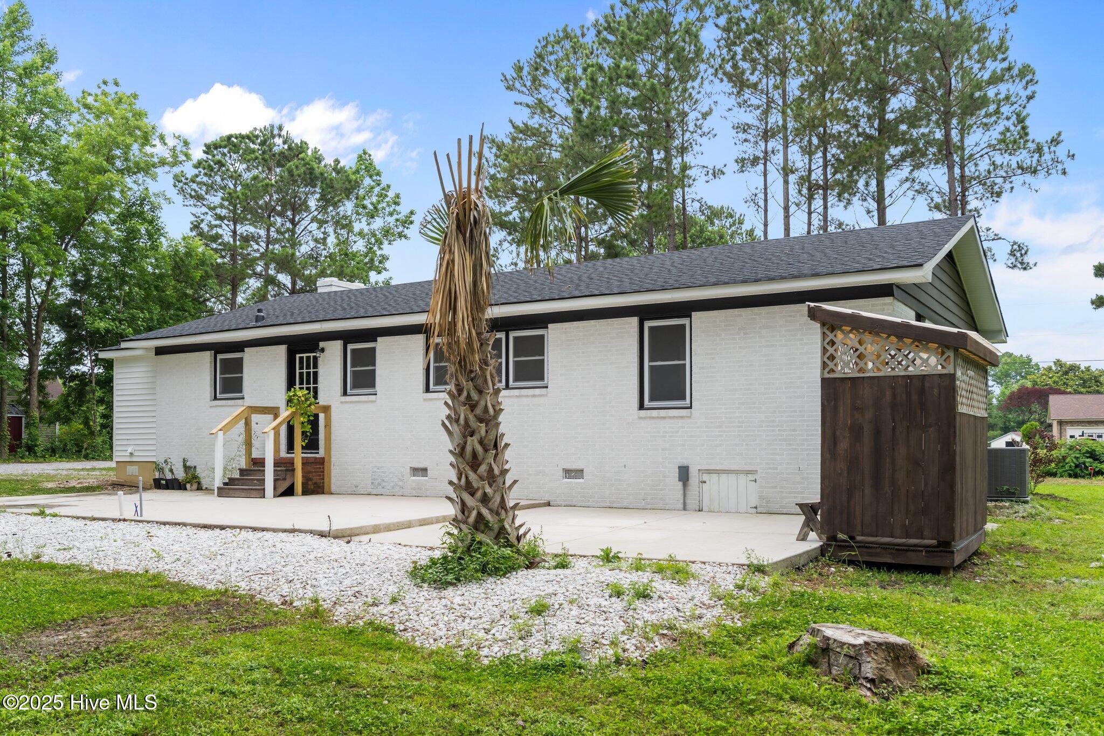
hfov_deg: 61.9
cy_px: 368
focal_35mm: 30
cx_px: 552
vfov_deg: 43.6
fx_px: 920
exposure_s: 1/160
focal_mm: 30
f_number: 7.1
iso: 250
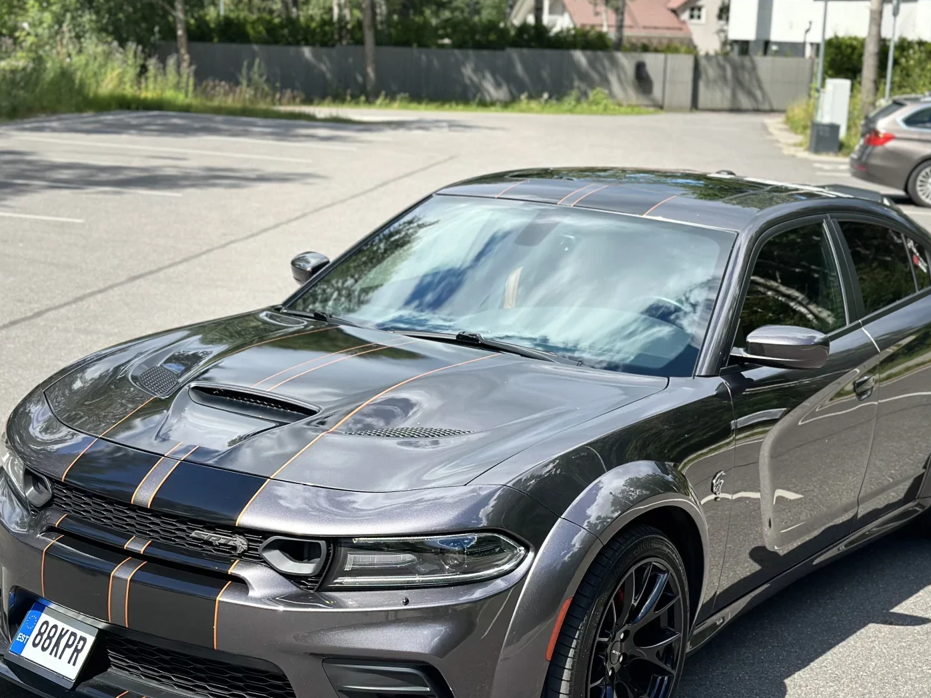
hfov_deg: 29.4
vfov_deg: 22.3
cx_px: 495
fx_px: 1775
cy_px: 372
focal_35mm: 66
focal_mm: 6.86
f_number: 1.78
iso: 100
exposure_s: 1/3155
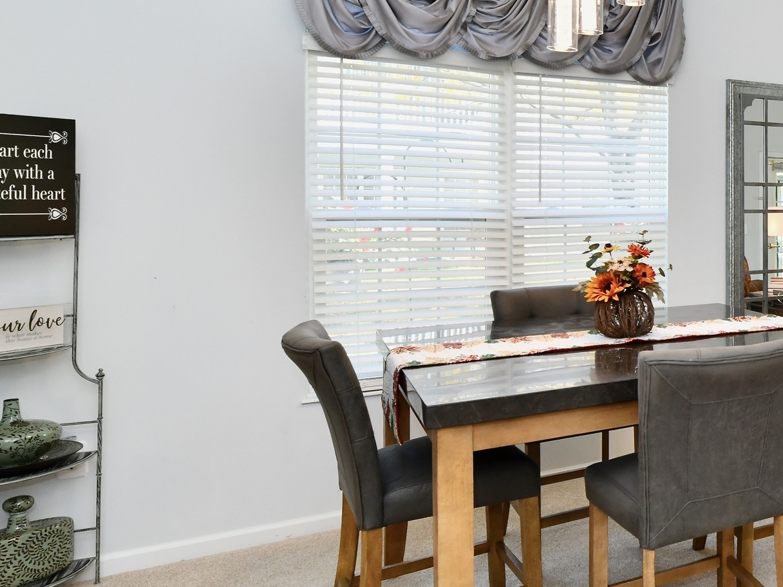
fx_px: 769
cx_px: 890
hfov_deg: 41.3
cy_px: 223
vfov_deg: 41.5
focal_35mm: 34
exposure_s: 1/100
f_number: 6.3
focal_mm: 14
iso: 640
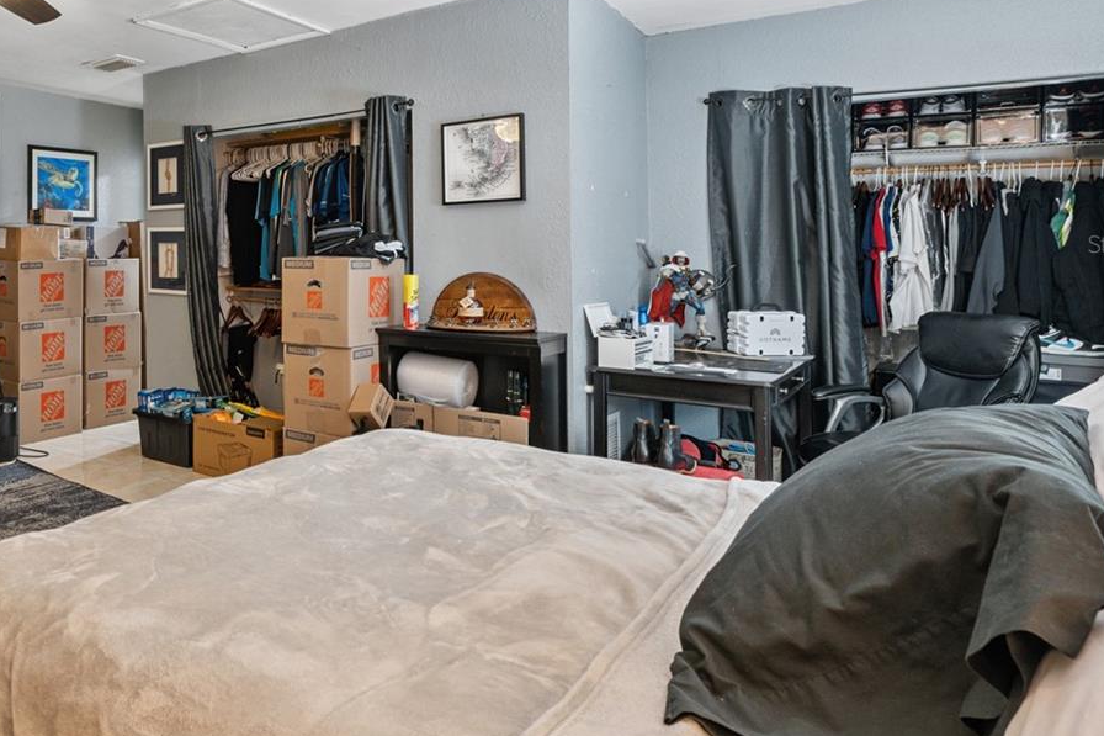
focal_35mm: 25
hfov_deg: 64.8
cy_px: 244
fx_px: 766
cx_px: 212
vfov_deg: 50.3
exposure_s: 1/3.33
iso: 1250
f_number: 8
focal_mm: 14
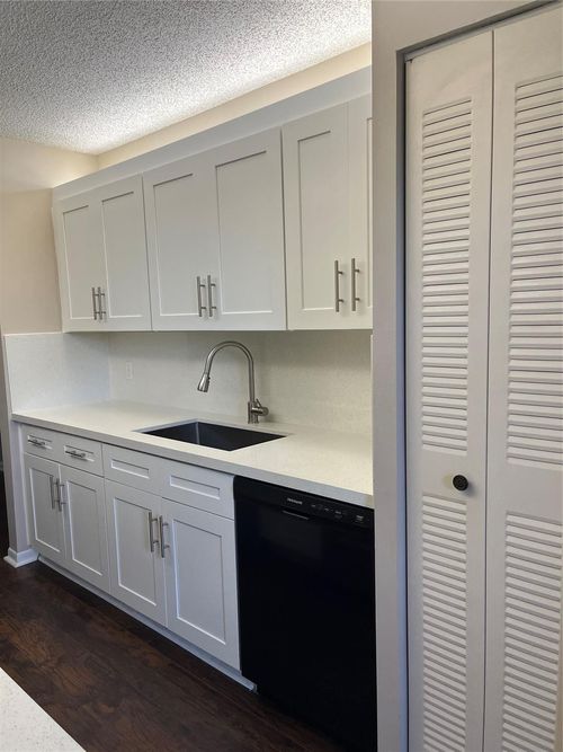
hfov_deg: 53.0
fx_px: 564
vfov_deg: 67.3
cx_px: 282
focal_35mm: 26
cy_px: 376
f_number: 1.6
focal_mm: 5.1
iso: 64
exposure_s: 1/120
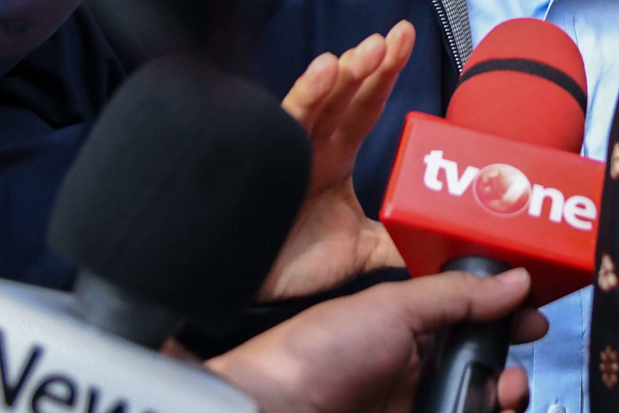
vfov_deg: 17.4
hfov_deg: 27.2
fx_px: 1263
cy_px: -127
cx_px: 469
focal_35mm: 73
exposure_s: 1/4000
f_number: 2.8
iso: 1600
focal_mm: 17
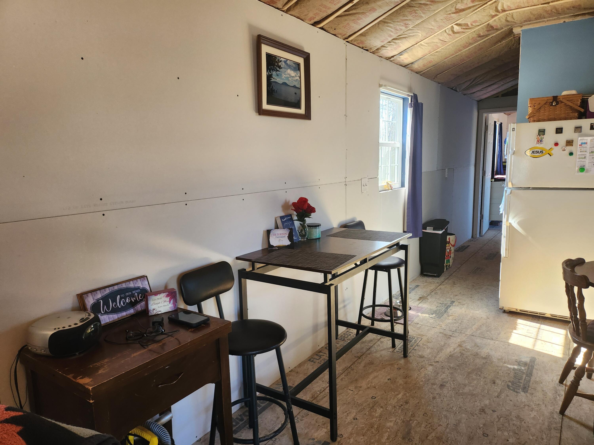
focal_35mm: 24
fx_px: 412
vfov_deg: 56.8
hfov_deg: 71.6
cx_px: 297
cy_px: 222
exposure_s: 1/120
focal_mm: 5
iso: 160
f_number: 1.8
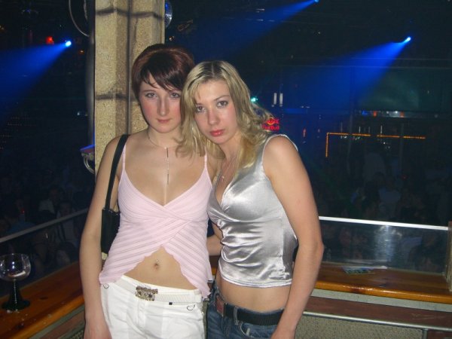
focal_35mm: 38
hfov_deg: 49.0
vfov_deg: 37.7
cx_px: 226
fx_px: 496
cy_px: 170
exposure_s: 1/60
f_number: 2.8
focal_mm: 7.9
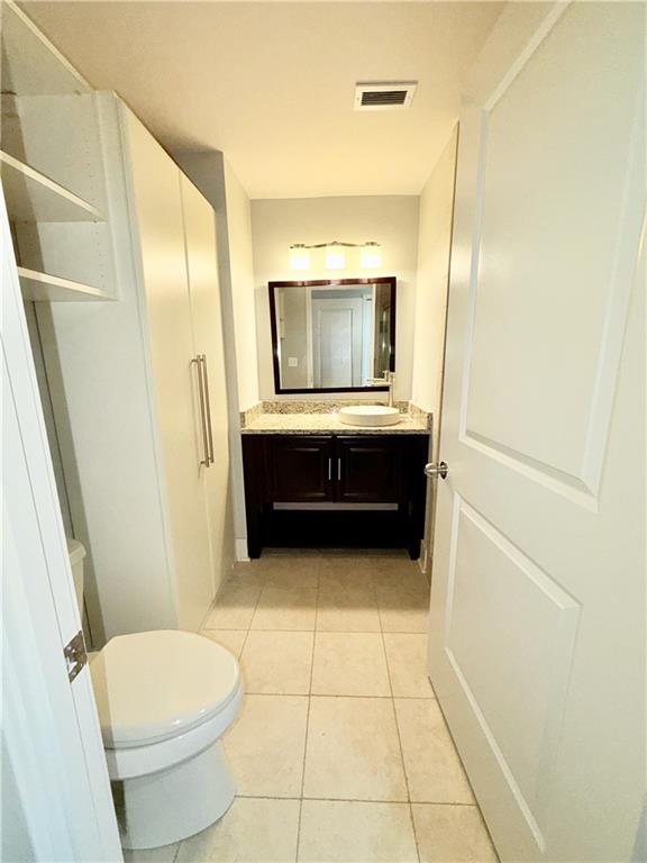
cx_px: 324
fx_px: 349
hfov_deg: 85.7
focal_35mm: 14
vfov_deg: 102.1
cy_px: 432
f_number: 2.2
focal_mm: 2.22
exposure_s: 1/60
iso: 50
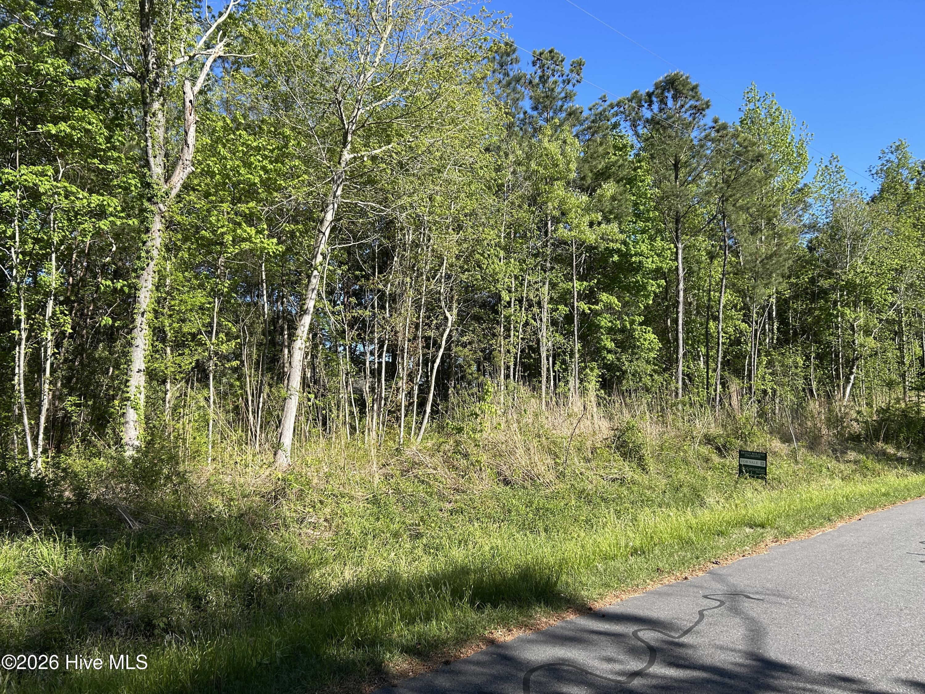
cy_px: 347
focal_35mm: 26
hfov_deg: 67.3
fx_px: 695
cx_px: 462
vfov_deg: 53.1
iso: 50
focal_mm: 5.7
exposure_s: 1/1779
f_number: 1.5
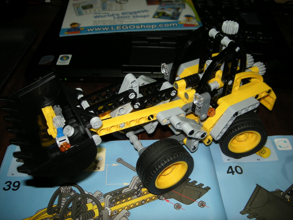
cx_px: 146
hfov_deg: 52.6
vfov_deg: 40.7
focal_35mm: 35
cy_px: 110
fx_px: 296
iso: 64
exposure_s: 1/30
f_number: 2.8
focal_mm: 5.7
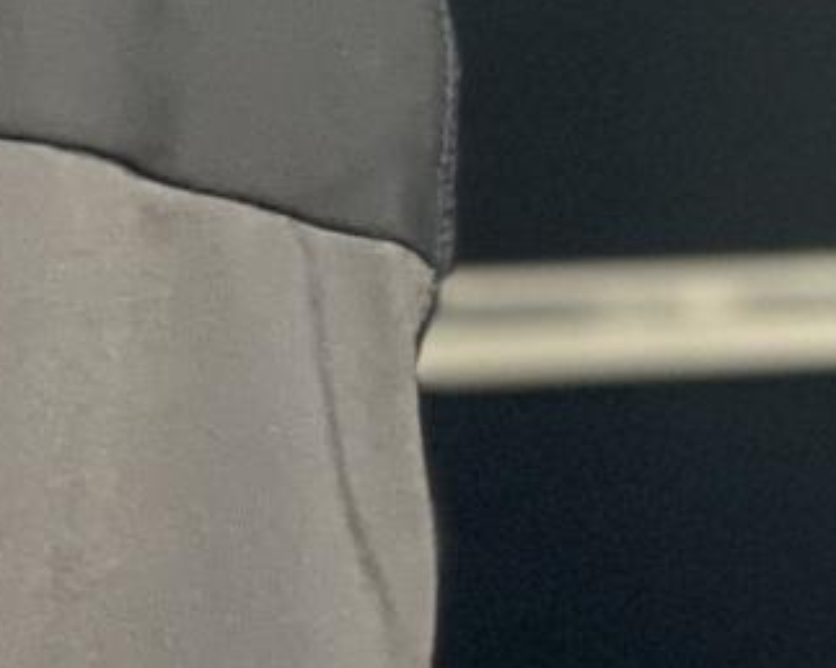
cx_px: -619
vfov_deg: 4.7
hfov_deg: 6.3
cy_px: 2455
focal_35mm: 302
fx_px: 7468
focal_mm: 6
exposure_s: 1/21
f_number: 2
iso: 500
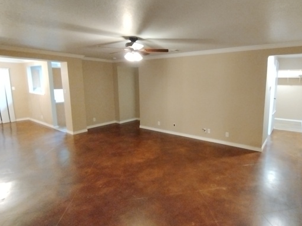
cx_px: 180
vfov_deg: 65.9
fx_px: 174
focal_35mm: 20
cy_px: 107
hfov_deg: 80.9
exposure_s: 1/24
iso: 1384
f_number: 2.2
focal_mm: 1.66
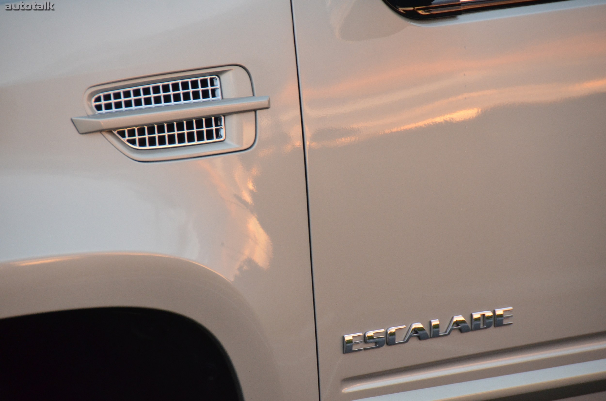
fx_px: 5040
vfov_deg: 4.6
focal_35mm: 300
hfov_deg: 6.9
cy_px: 200
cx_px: 303
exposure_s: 1/250
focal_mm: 200
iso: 1600
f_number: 5.6
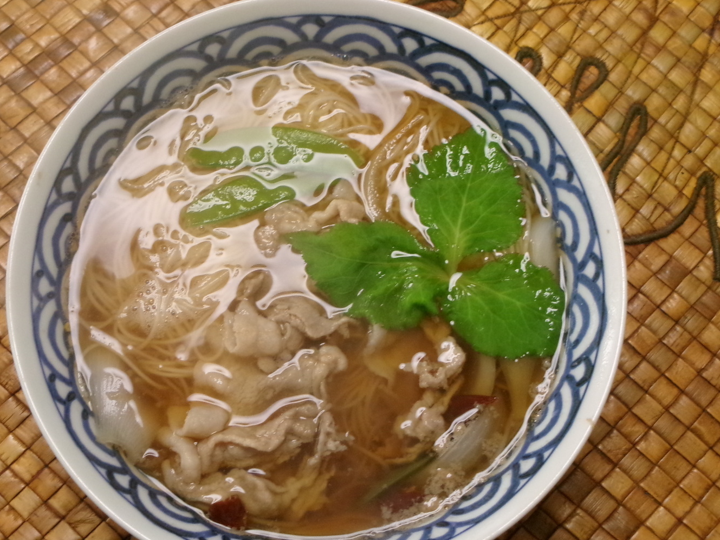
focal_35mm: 62
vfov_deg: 23.7
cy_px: 268
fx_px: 1290
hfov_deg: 31.1
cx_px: 307
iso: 400
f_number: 4.9
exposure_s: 1/34
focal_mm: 9.5
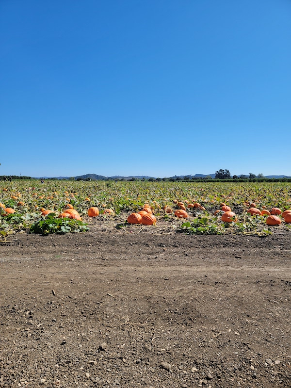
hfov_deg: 56.8
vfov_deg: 71.6
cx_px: 146
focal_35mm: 24
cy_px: 194
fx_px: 269
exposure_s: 1/1248
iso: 16
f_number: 1.8
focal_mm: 6.7
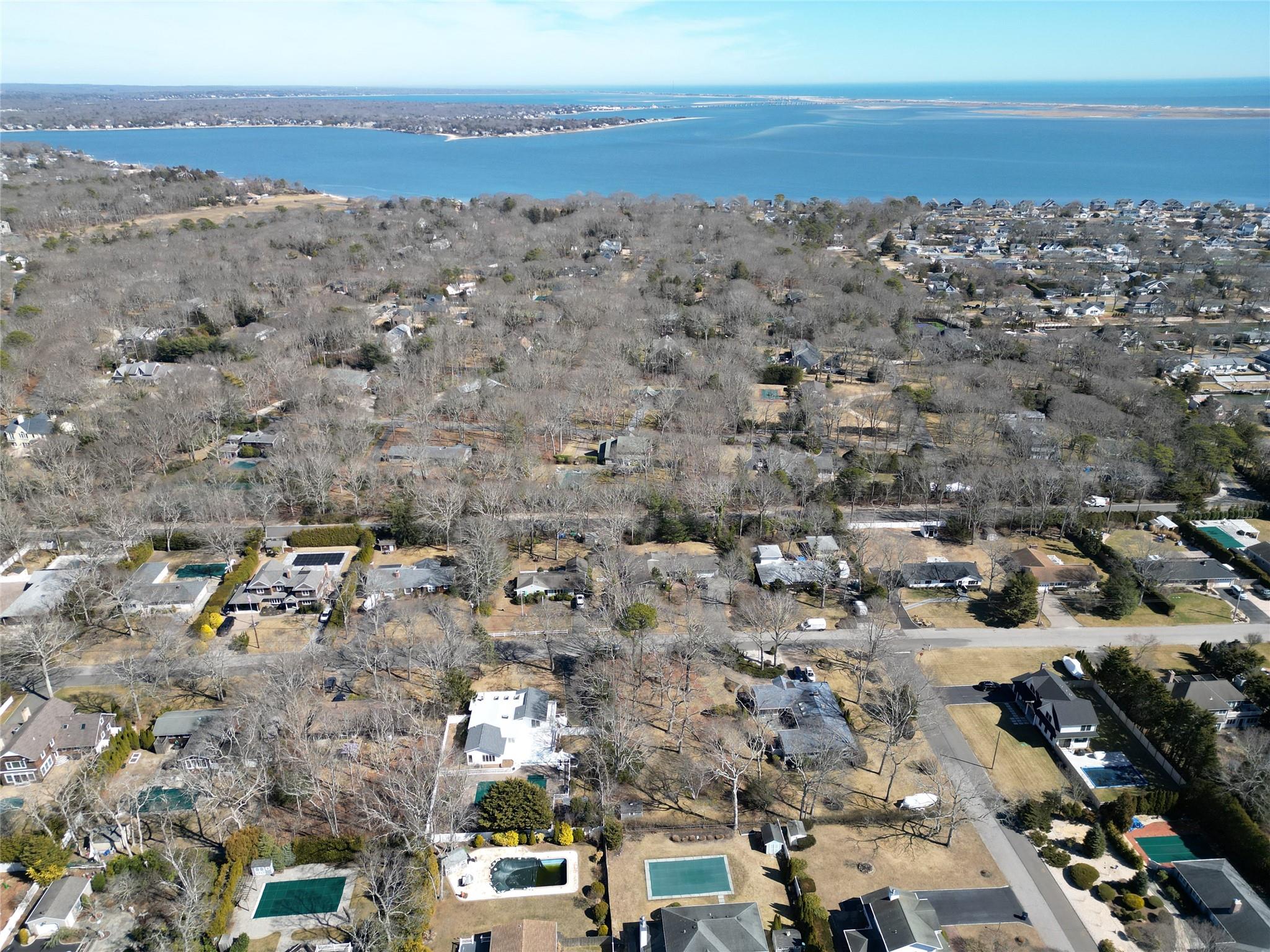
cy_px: 476
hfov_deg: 71.6
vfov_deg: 56.8
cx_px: 635
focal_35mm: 24
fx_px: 881
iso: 110
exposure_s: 1/2000
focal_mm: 6.72
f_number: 1.7
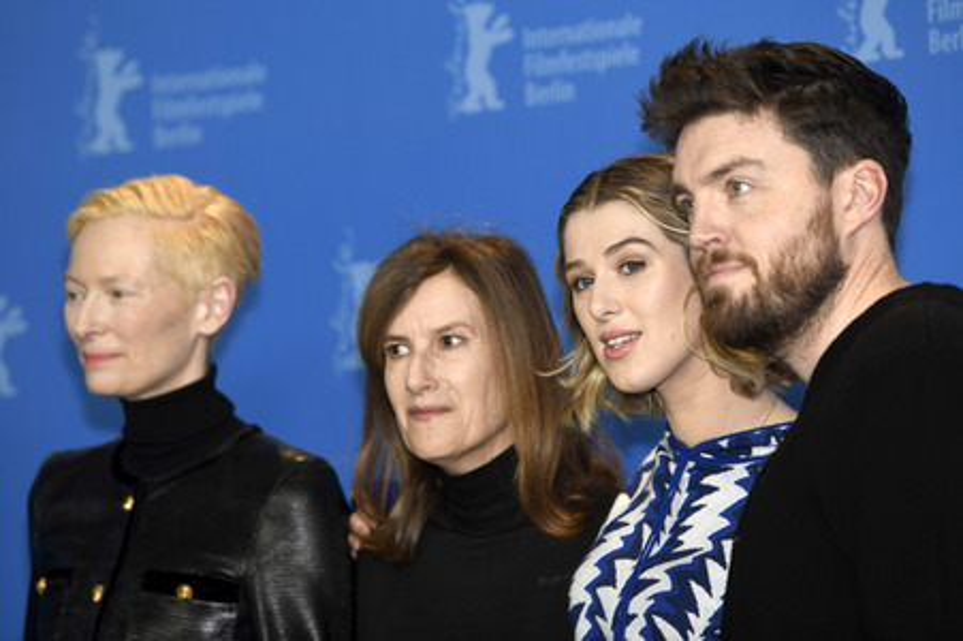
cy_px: 320
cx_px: 482
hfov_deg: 12.1
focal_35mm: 170
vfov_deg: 8.1
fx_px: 4544
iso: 800
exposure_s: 1/320
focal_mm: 170
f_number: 3.5
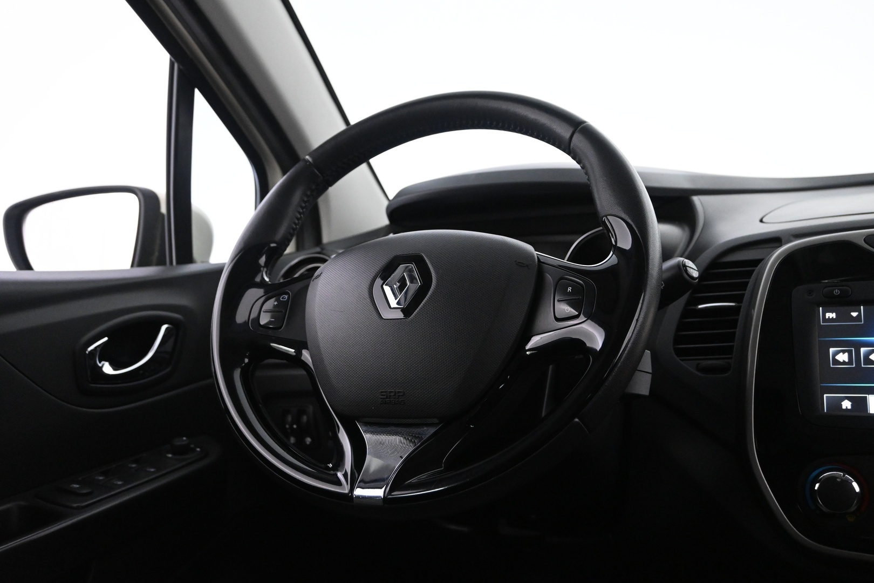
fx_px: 819
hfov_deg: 56.1
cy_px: 292
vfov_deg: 39.1
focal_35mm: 34
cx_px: 437
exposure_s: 1/40
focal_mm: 22.5
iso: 3200
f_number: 4
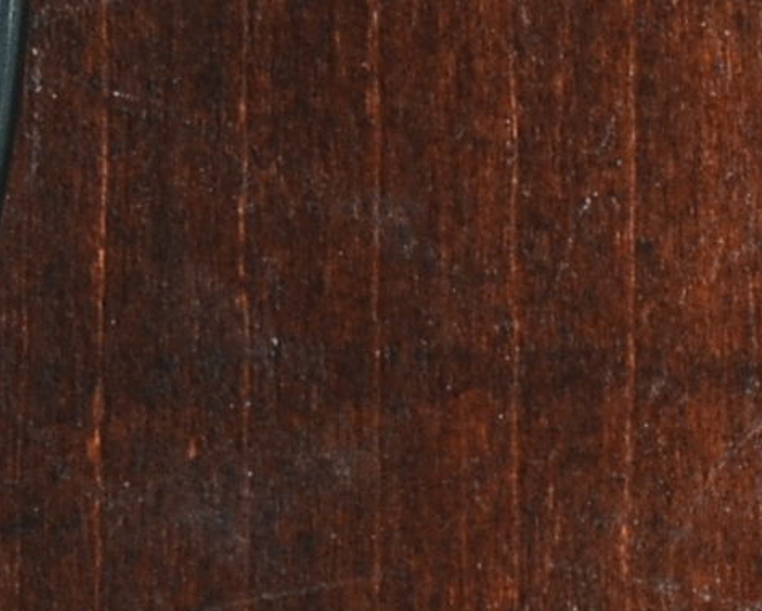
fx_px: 13642
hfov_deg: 3.1
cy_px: 103
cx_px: -1611
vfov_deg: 2.6
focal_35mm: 605
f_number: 10
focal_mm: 55
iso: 320
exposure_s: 1/80
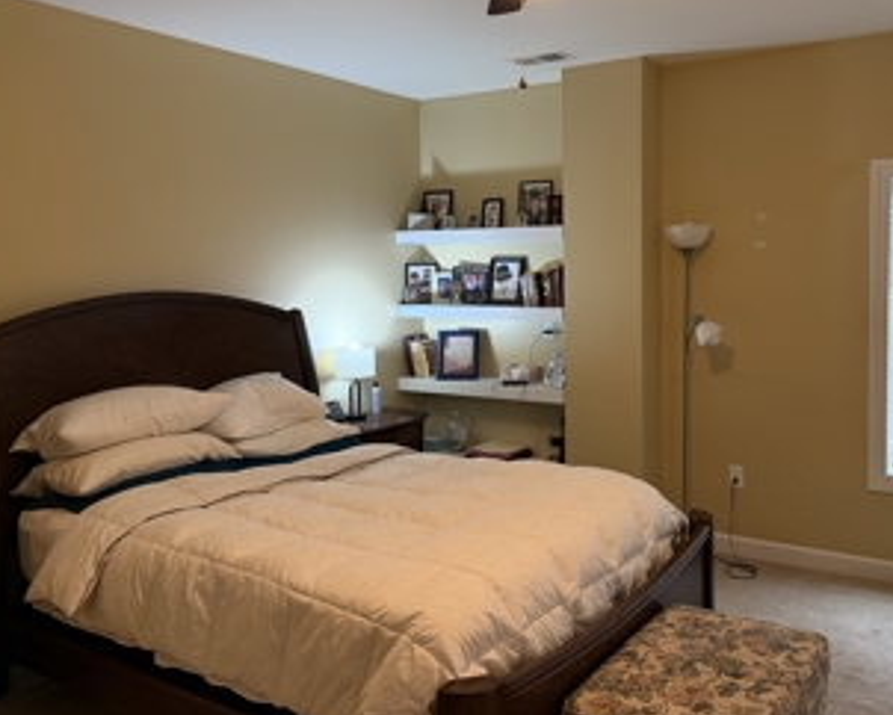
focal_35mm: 31
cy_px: 292
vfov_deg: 46.9
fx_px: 820
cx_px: 553
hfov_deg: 56.5
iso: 320
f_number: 1.78
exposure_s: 1/60
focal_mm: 6.76
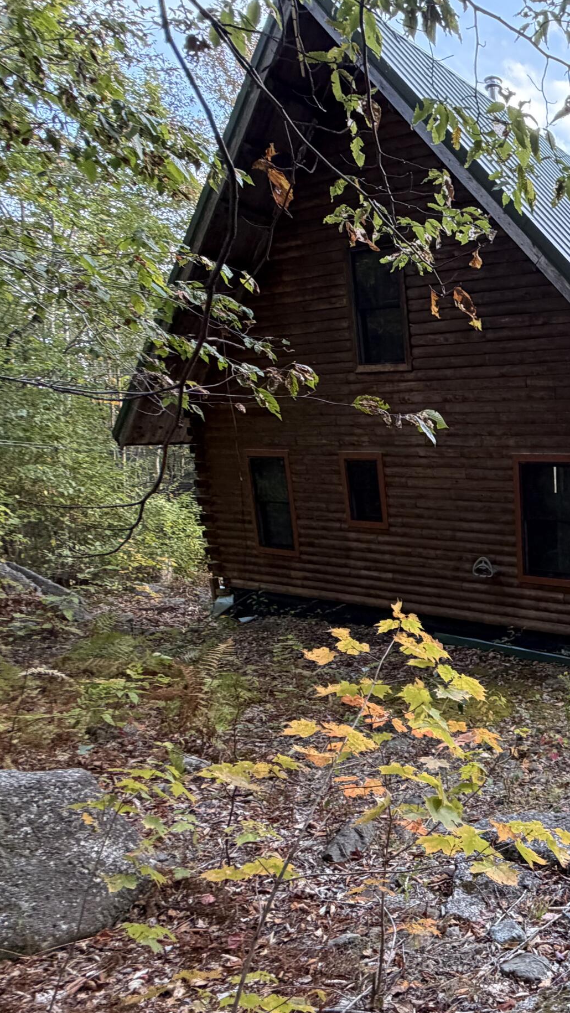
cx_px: 634
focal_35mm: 25
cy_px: 593
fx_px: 671
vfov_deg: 73.5
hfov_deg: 37.9
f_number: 2.2
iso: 200
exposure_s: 1/121
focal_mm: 2.22
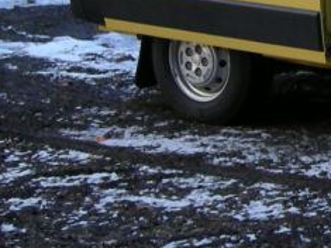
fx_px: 1424
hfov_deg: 12.1
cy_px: -113
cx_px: 620
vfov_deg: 9.7
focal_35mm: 149
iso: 79
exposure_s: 1/59.7
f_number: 2.8
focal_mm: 5.7
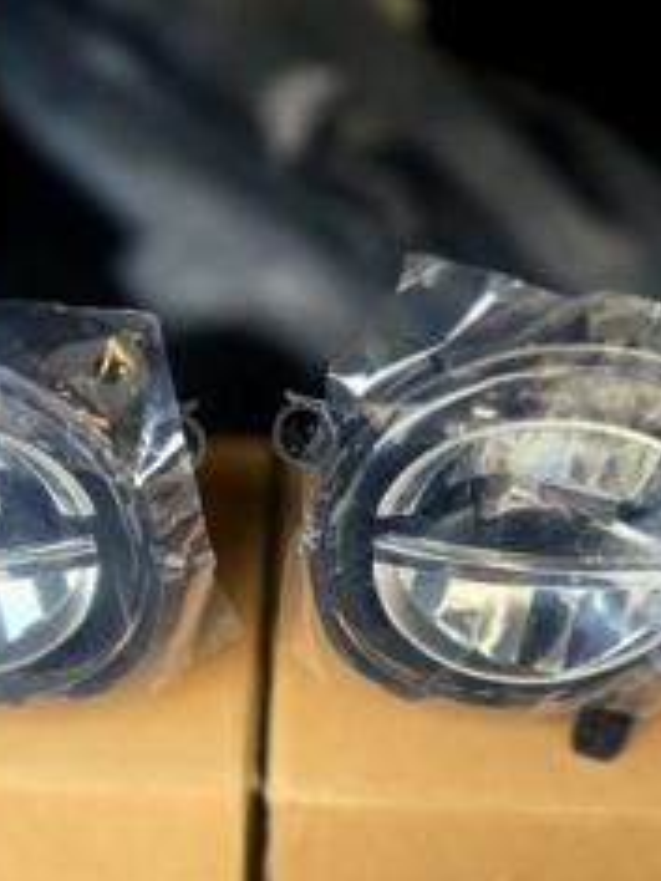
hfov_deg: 36.7
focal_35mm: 39
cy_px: 623
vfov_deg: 46.7
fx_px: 993
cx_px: 269
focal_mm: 5.4
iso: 64
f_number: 1.8
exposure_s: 1/101
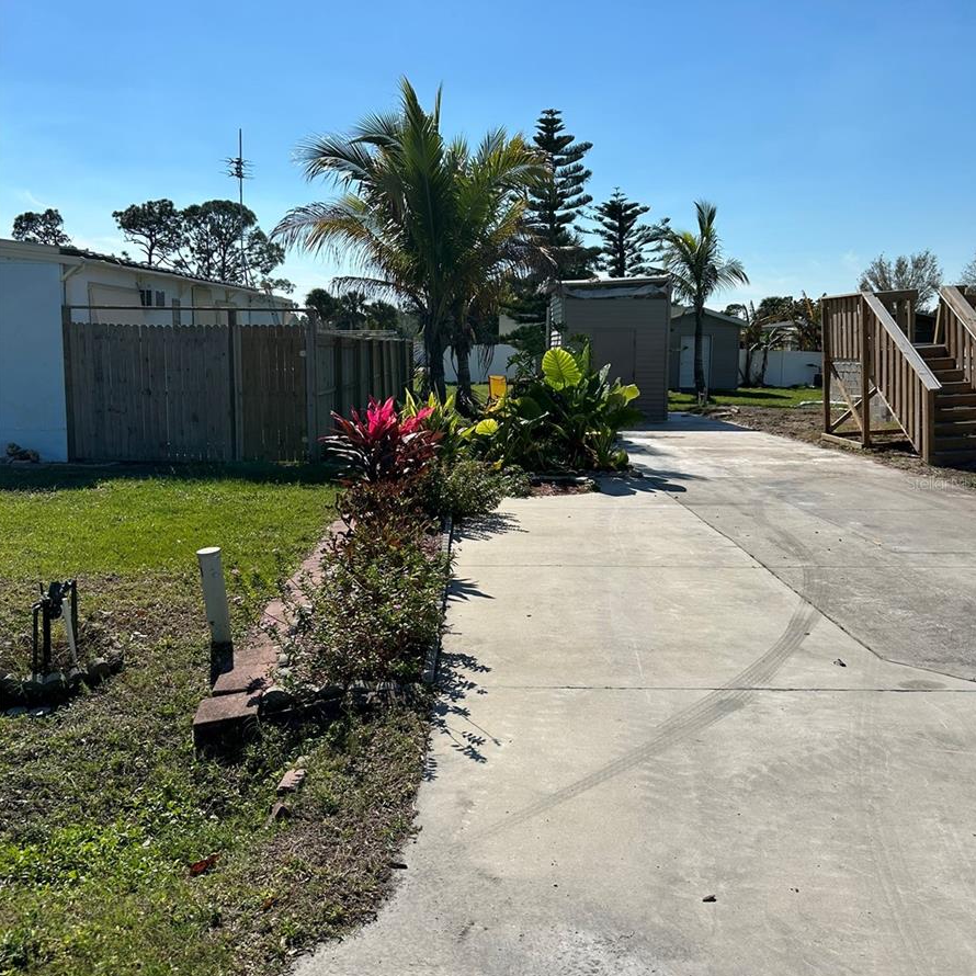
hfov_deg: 52.5
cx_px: 490
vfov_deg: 52.5
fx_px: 989
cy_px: 483
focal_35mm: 31
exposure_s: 1/8000
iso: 50
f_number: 1.5
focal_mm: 5.7
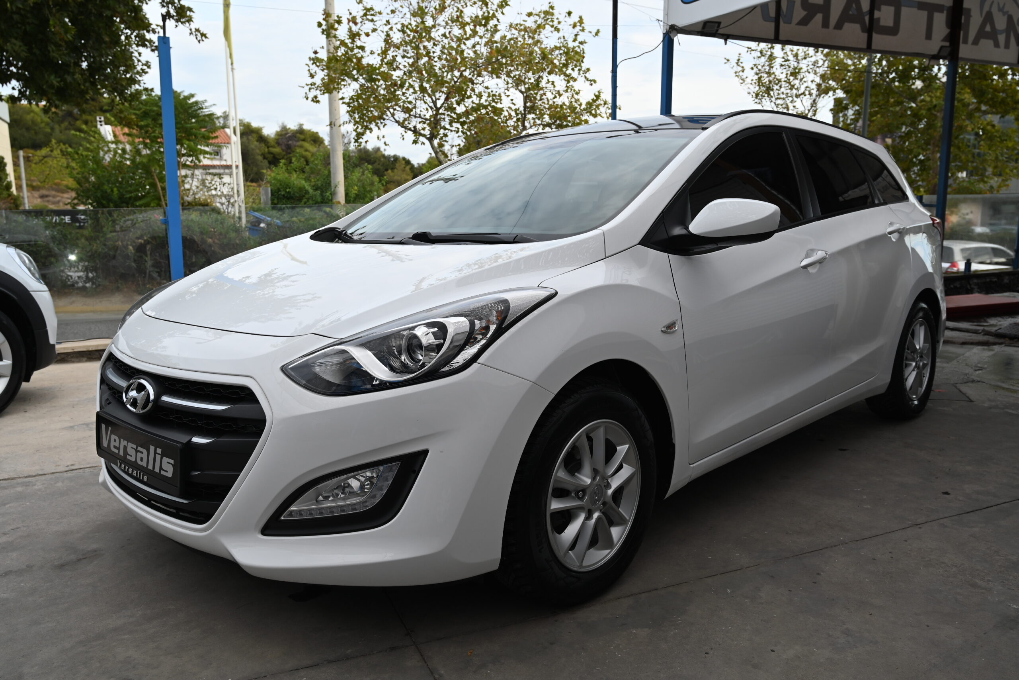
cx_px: 510
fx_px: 821
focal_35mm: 29
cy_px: 340
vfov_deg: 45.0
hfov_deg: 63.7
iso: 160
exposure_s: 1/250
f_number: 5.6
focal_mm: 29
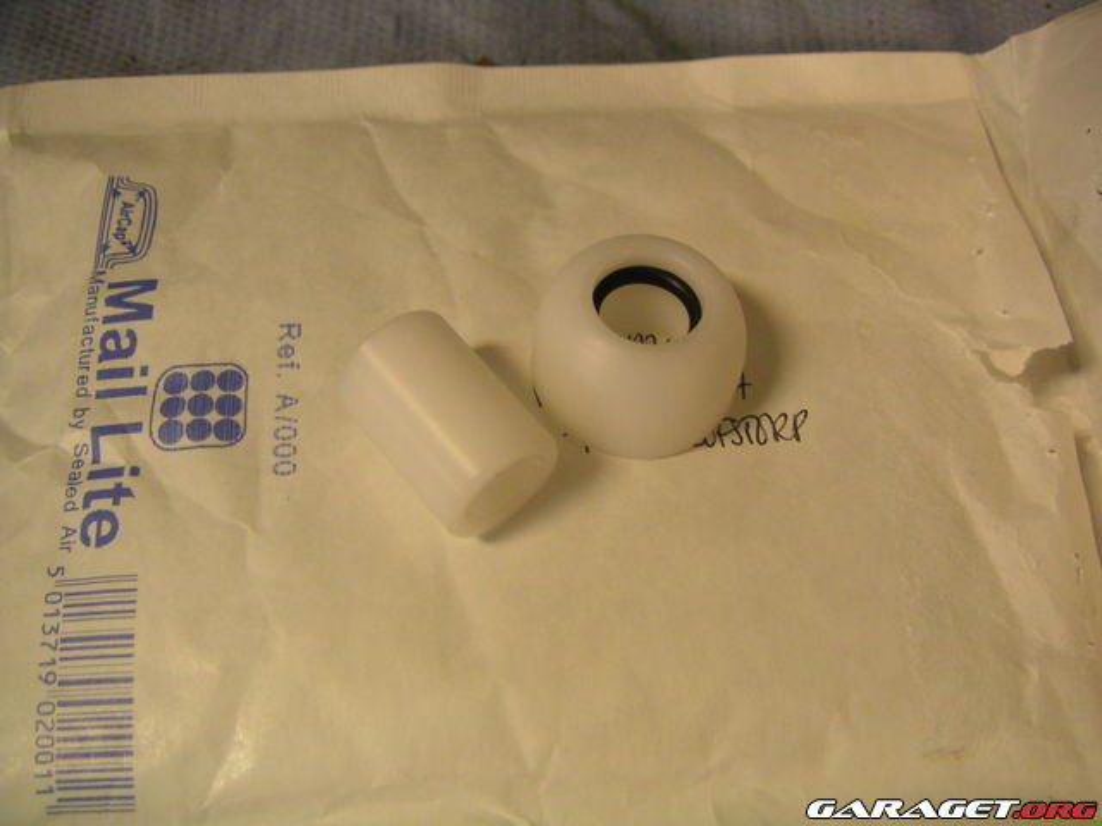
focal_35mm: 38
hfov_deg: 49.0
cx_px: 551
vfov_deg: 37.7
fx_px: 1210
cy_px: 413
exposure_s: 1/20
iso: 100
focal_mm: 6
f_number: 2.8
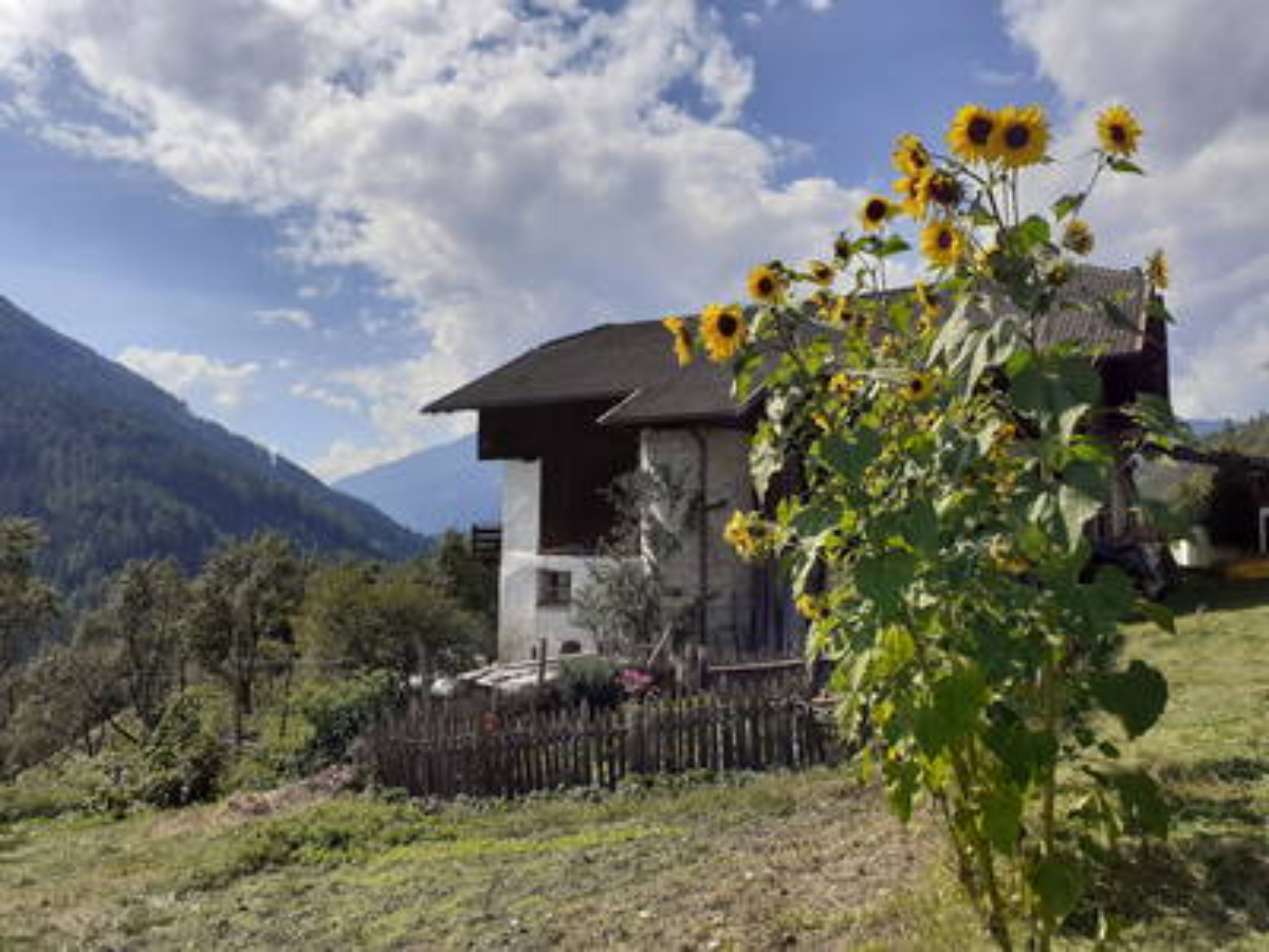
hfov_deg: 65.3
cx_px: 634
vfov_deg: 51.4
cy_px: 476
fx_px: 990
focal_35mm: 27
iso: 40
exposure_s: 1/2571
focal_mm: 3.6
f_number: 1.9
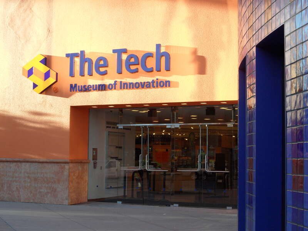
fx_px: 534
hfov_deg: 32.2
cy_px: 116
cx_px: 154
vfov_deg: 24.4
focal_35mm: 60
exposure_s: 1/125
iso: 100
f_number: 4
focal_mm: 10.3
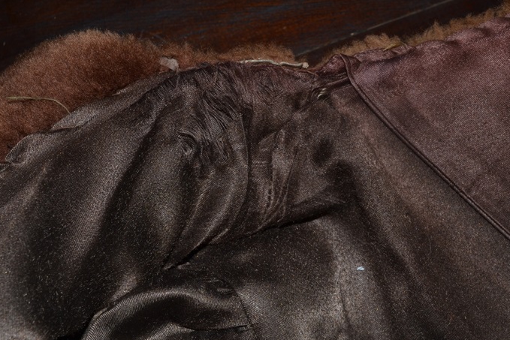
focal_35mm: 53
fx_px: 751
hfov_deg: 37.5
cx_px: 249
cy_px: 201
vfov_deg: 25.5
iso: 100
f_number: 8
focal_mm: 24
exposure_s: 1/60
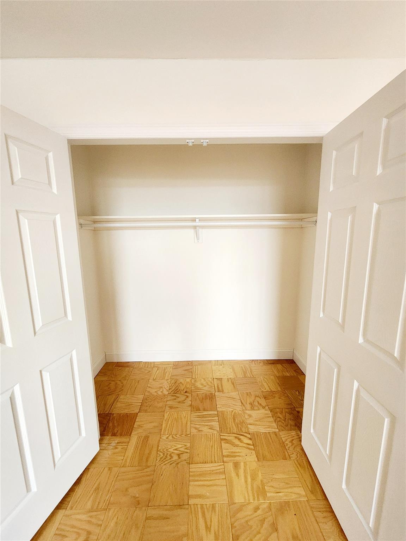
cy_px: 270
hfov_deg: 89.9
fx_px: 203
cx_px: 203
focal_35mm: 13
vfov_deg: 106.2
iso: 400
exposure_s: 1/60.2
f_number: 2.2
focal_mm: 2.2
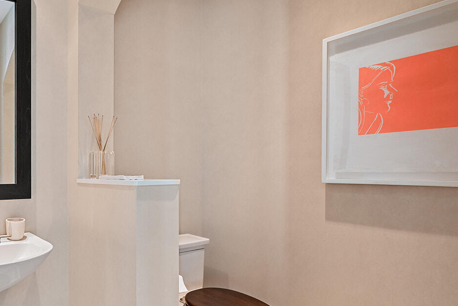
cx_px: 73
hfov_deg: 63.6
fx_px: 316
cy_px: 202
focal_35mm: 25
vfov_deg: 50.7
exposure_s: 1/1.25
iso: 180
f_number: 9
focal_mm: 14.5
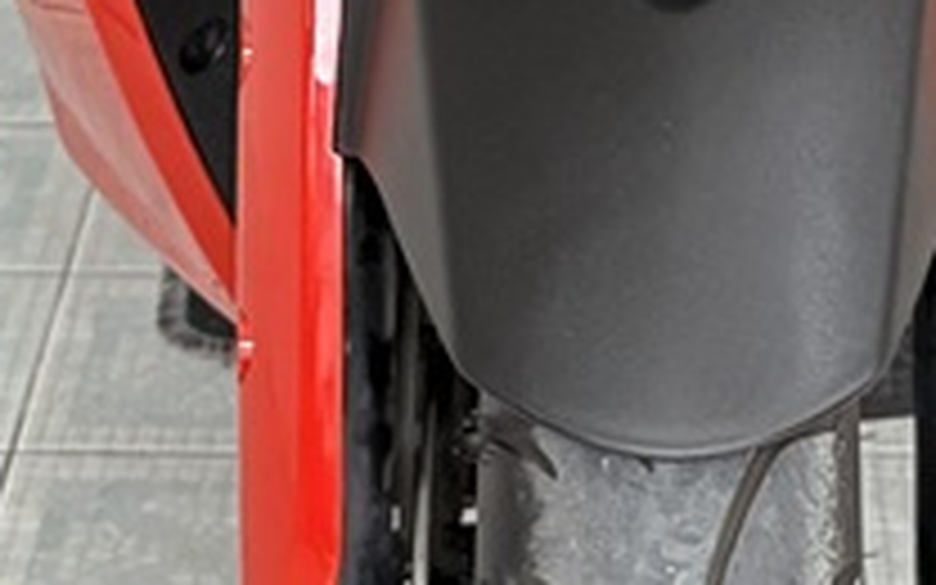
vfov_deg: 7.5
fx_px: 4337
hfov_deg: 12.3
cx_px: 652
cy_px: -490
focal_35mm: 170
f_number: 1.6
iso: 400
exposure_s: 1/60
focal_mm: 5.96
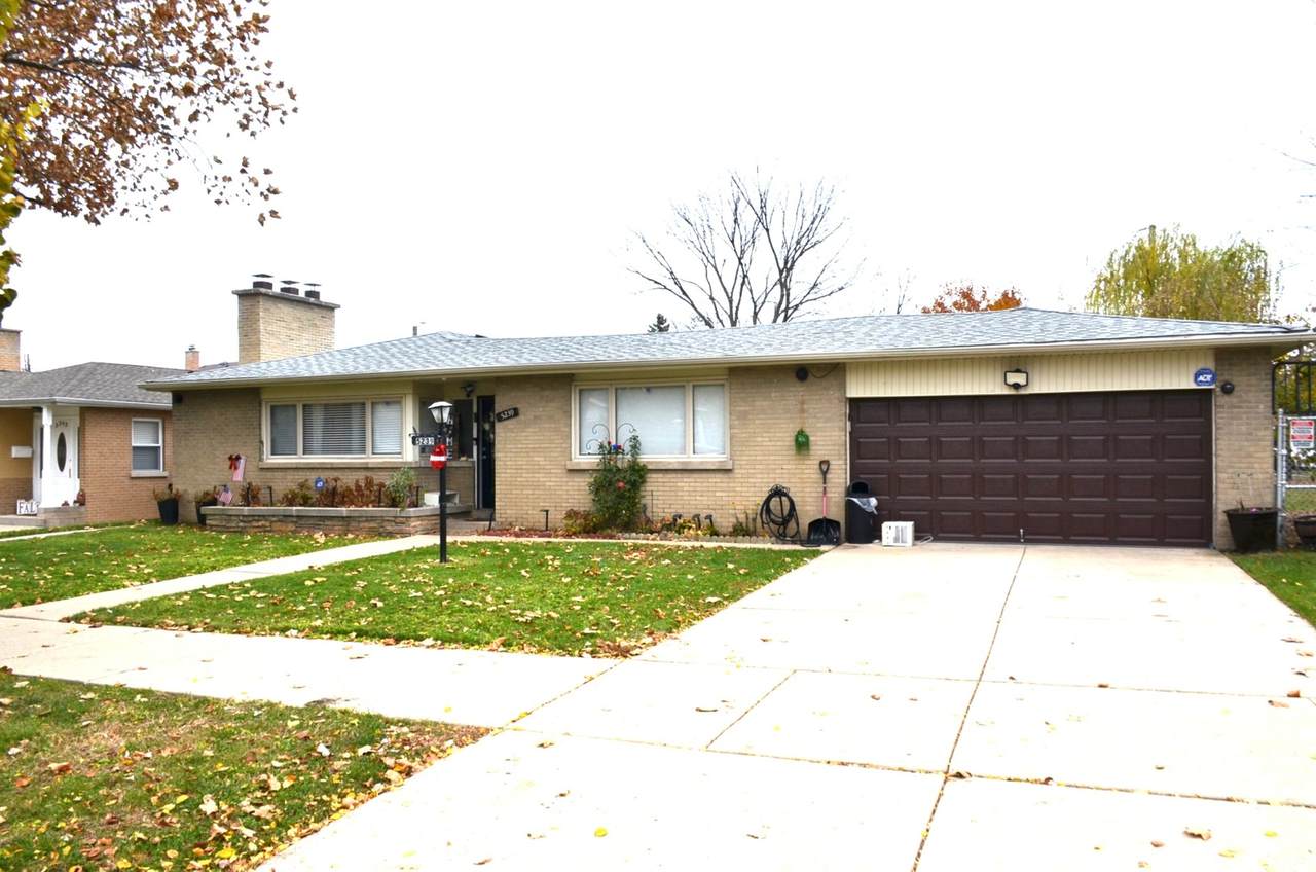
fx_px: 985
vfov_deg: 47.7
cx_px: 658
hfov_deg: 67.5
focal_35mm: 27
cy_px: 436
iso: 200
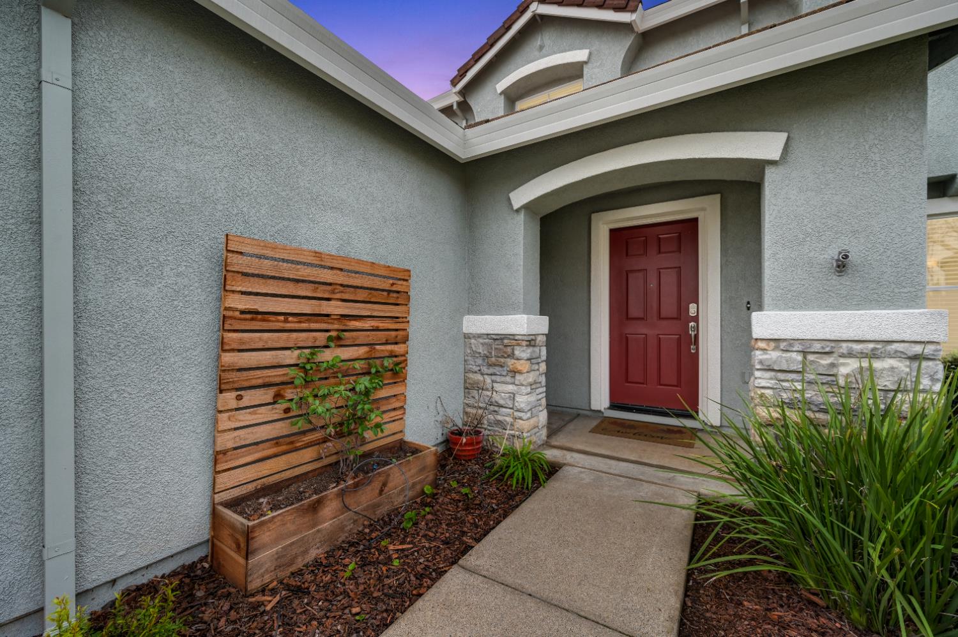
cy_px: 318
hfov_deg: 104.3
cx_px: 479
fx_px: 372
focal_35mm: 14
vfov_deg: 81.1
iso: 500
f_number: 7.1
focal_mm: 14
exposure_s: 1/200
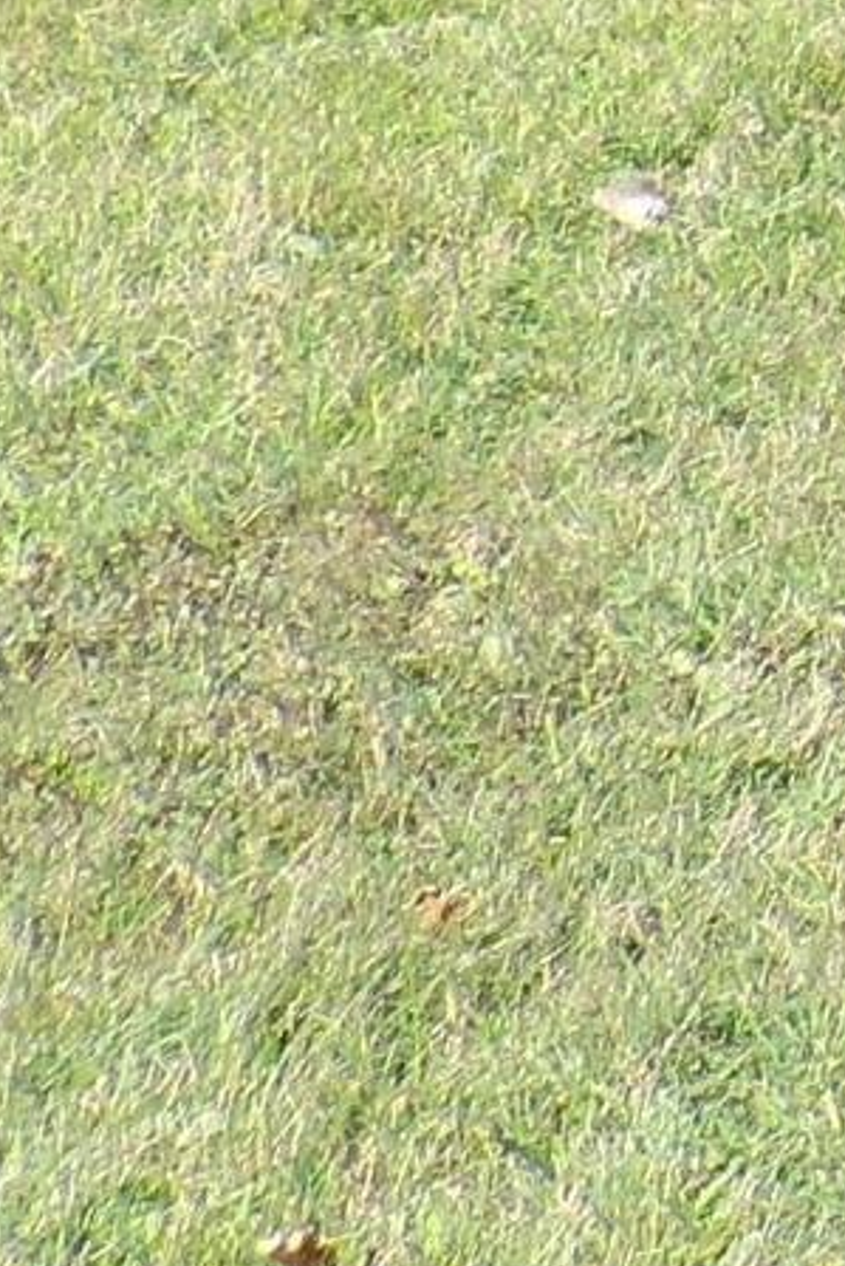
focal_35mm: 195
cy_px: -1345
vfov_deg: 9.7
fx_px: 6860
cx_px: 3499
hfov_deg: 5.9
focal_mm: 5
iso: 100
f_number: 3.1
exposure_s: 1/500
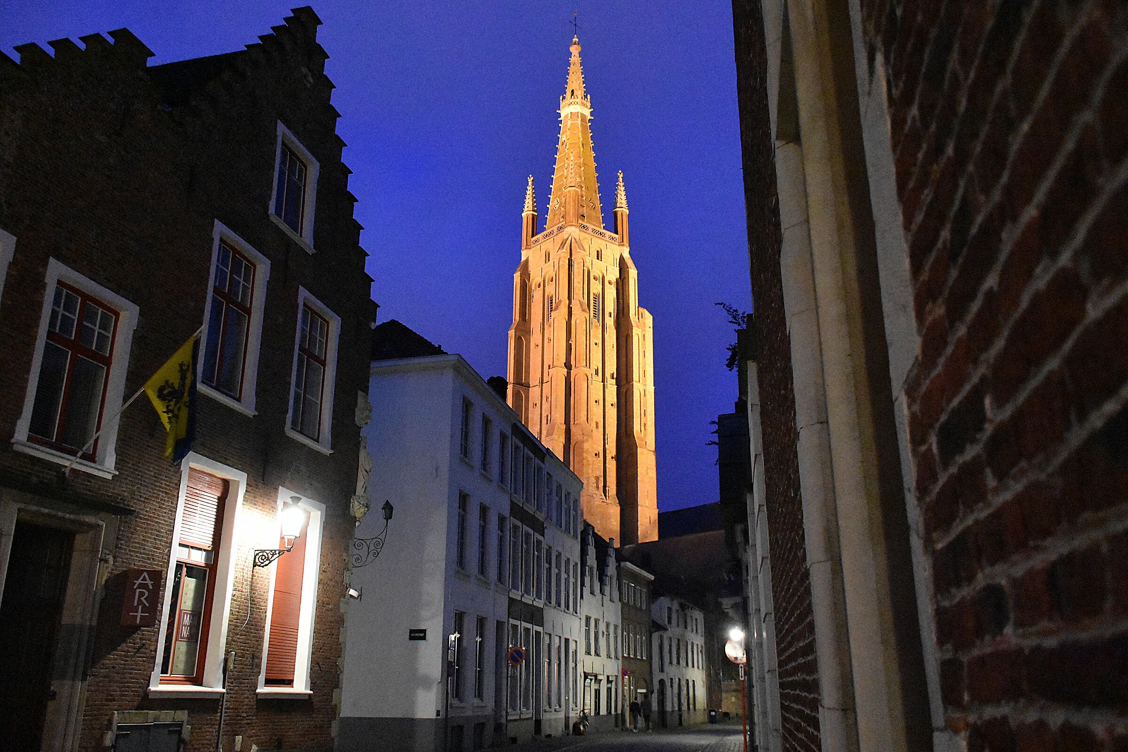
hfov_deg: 67.4
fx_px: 846
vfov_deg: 47.9
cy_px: 376
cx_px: 564
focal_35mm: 27
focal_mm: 18
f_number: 3.5
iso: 12800
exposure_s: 1/40
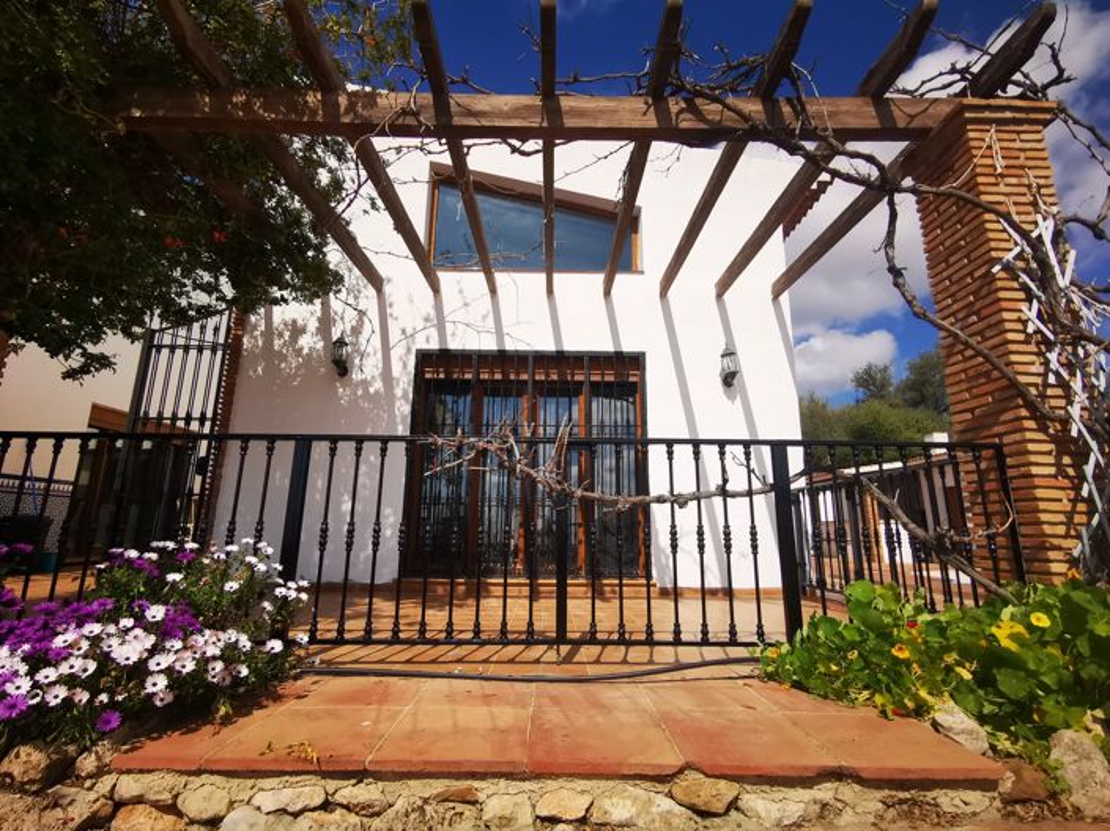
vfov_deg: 78.1
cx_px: 555
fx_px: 513
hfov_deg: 94.5
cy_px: 416
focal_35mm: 16
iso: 50
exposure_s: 1/1942
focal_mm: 2.35
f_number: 2.2
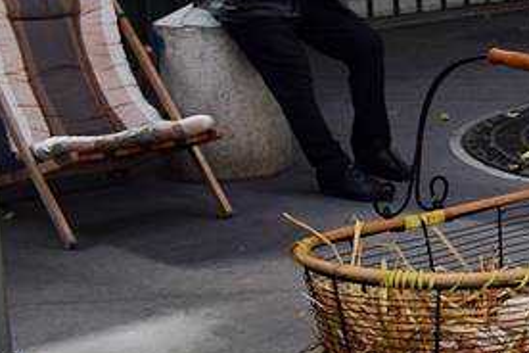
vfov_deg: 13.3
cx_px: 907
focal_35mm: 100
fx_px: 1469
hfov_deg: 17.3
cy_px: -70
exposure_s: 1/250
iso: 320
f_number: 8
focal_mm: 18
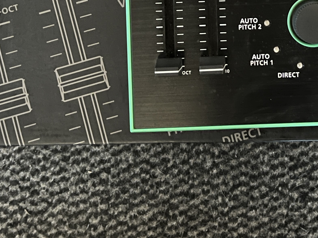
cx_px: 260
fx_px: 615
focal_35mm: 67
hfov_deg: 28.3
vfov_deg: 20.5
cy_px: -48
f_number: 1.6
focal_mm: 5.1
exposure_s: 1/13
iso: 640
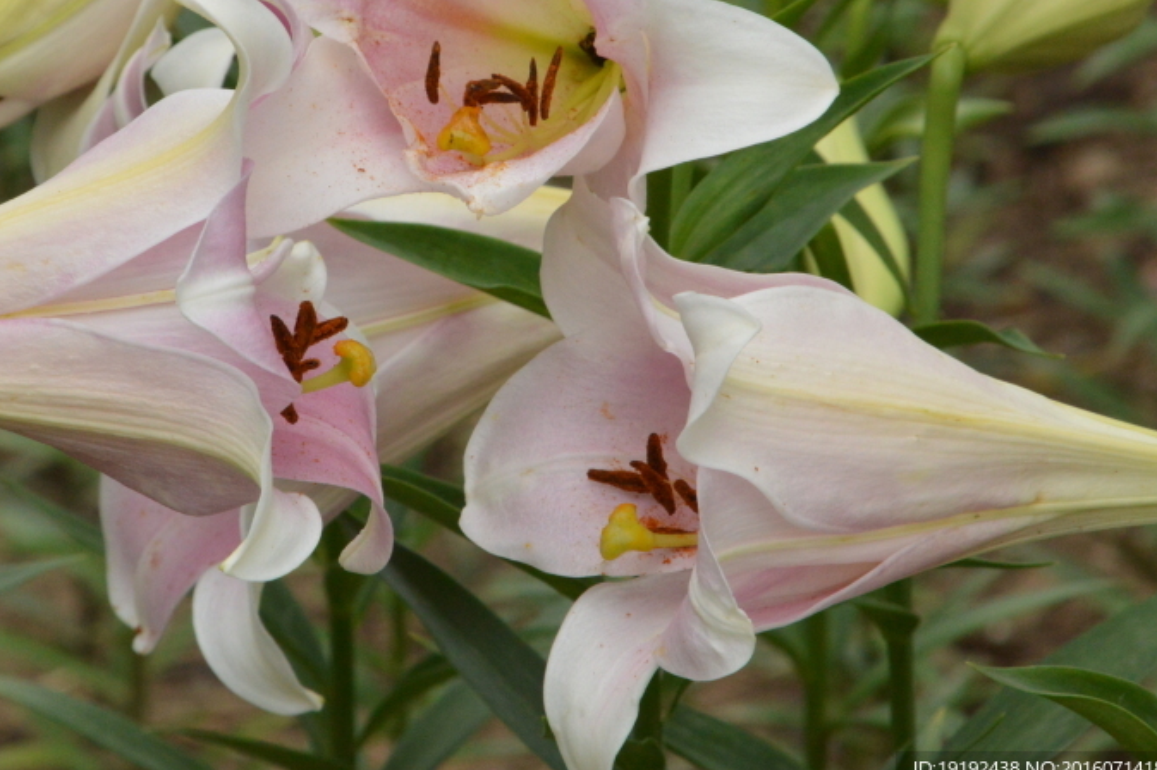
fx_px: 14286
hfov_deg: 4.6
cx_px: 423
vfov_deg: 3.1
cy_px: 217
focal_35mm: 445
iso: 1400
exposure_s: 1/250
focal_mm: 195
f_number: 18
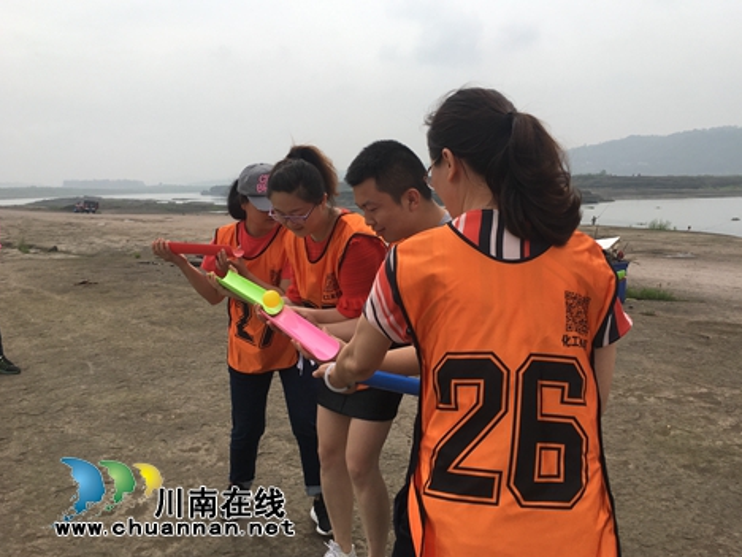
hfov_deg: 58.3
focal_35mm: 31
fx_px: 664
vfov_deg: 45.4
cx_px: 387
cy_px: 288
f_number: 2.2
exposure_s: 1/2564
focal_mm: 4.15
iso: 25
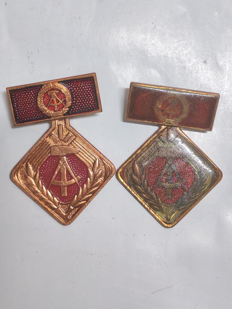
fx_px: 608
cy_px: 154
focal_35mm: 68
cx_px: 116
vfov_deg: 28.6
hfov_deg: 21.6
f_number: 1.95
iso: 1000
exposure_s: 1/50
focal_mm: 5.52
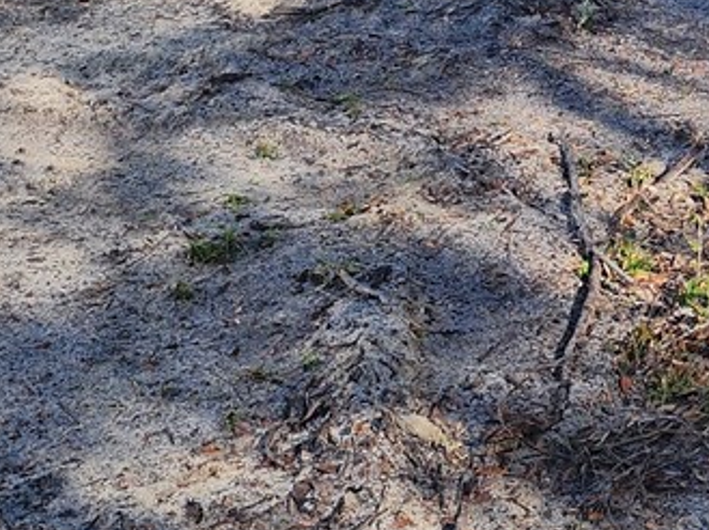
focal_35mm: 112
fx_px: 2291
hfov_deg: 16.4
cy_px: -390
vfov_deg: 12.2
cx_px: 991
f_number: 1.8
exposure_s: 1/253
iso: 12
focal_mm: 6.4
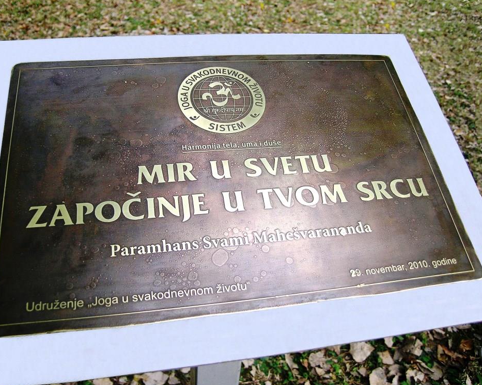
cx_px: 219
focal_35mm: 30
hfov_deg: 58.7
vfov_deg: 48.5
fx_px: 428
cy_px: 194
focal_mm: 5.8
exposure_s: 1/268
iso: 50
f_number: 2.8
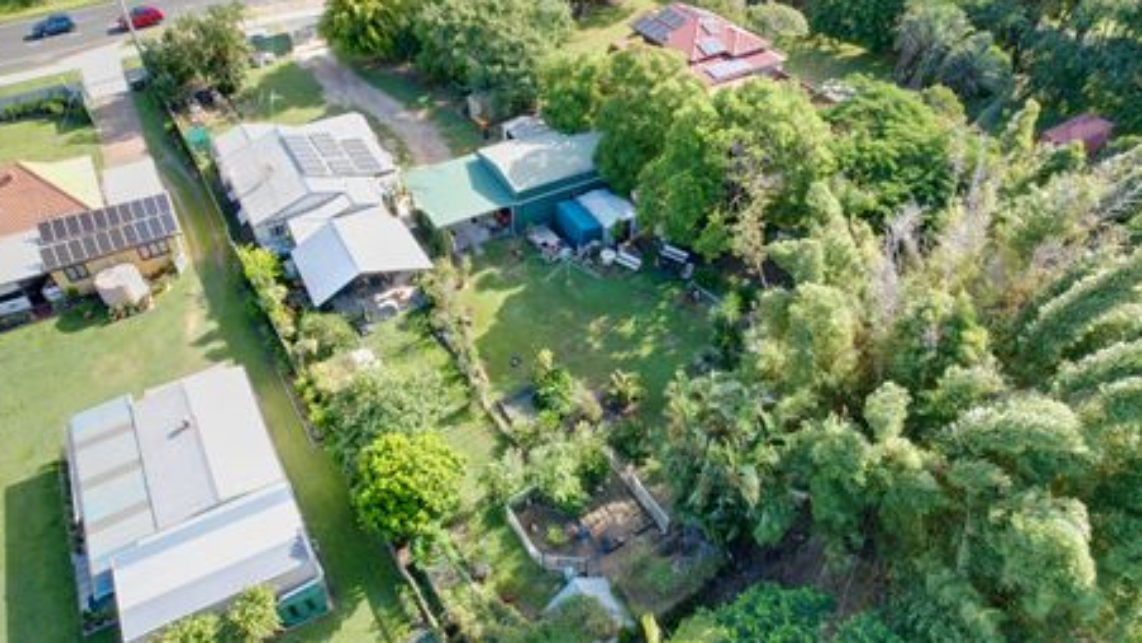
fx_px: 727
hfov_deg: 76.3
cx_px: 557
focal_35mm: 24
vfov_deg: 47.7
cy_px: 343
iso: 100
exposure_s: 1/400
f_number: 2.8
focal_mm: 8.38
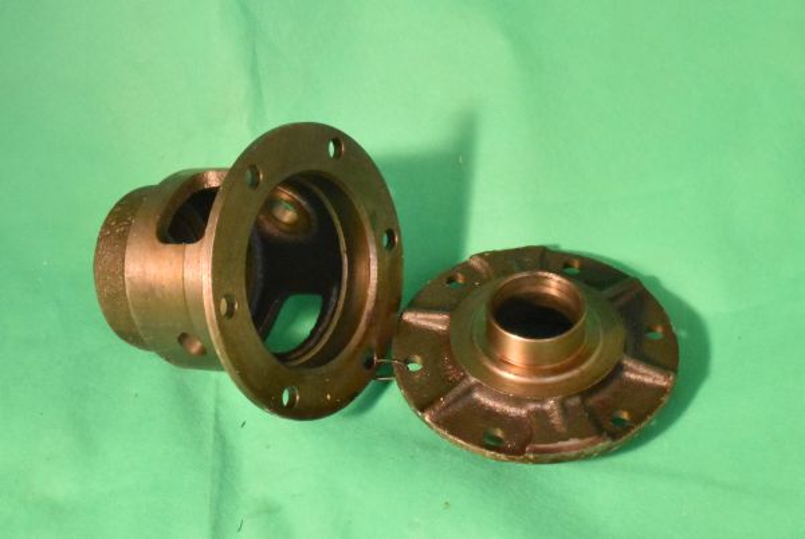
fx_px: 1276
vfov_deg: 23.9
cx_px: 402
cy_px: 270
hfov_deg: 35.0
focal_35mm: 57
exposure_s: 1/60
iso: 9000
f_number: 32
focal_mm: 38
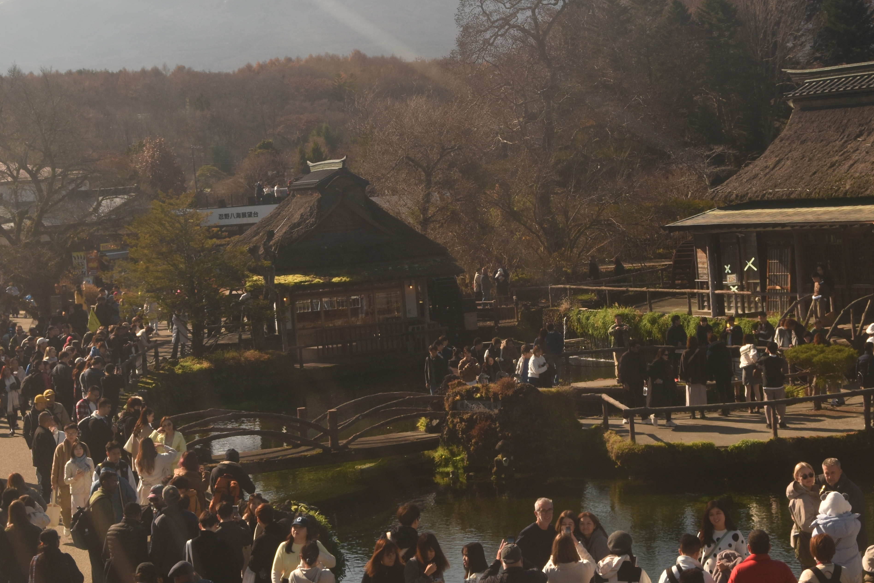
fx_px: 1791
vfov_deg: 18.3
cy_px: 127
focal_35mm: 74
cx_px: 475
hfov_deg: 27.4
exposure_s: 1/200
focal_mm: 31
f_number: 7.1
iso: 200
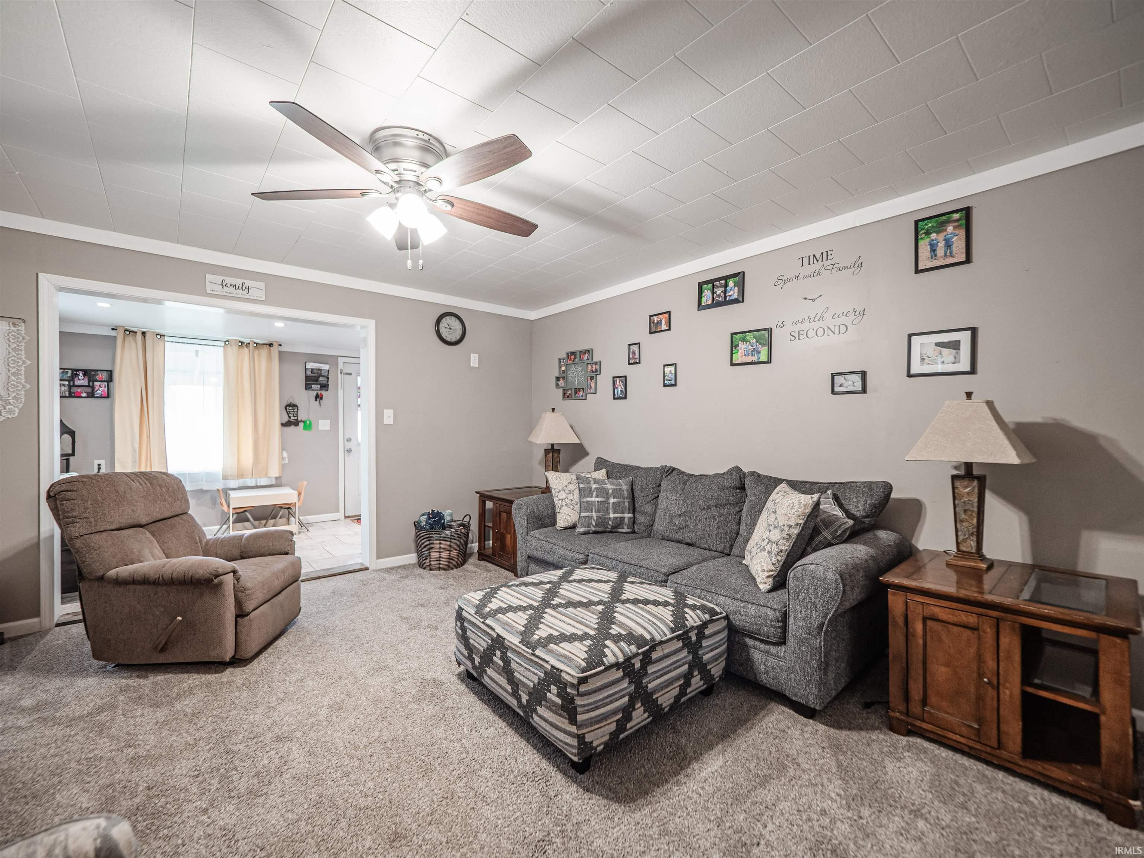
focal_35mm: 14
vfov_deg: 85.7
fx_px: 463
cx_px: 572
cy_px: 429
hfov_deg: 102.1
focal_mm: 7
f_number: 2.8
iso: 200
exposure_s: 1/6
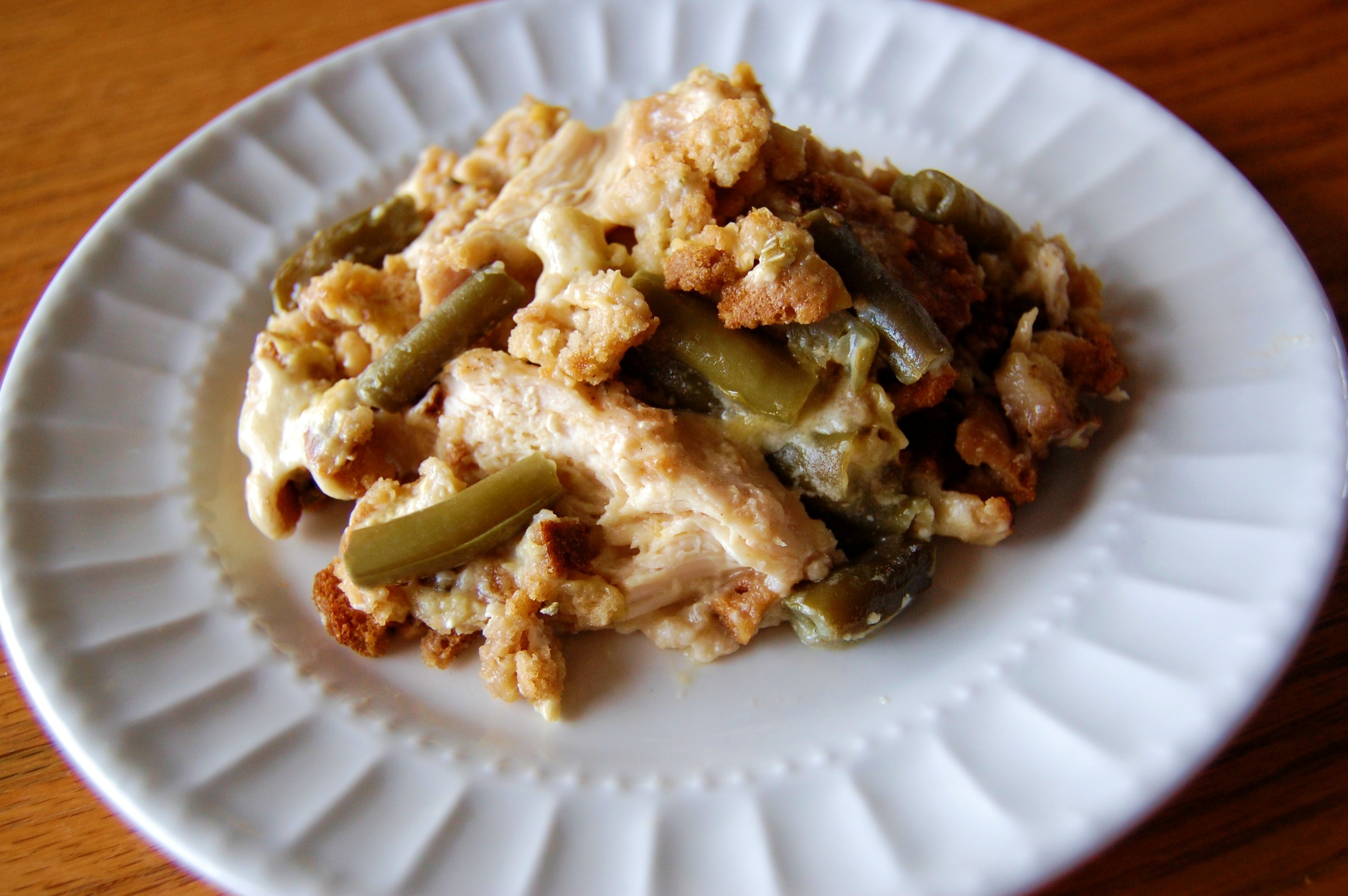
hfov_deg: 49.6
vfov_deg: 34.1
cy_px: 448
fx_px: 1459
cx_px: 674
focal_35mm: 39
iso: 800
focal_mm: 26
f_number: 4.2
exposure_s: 1/60
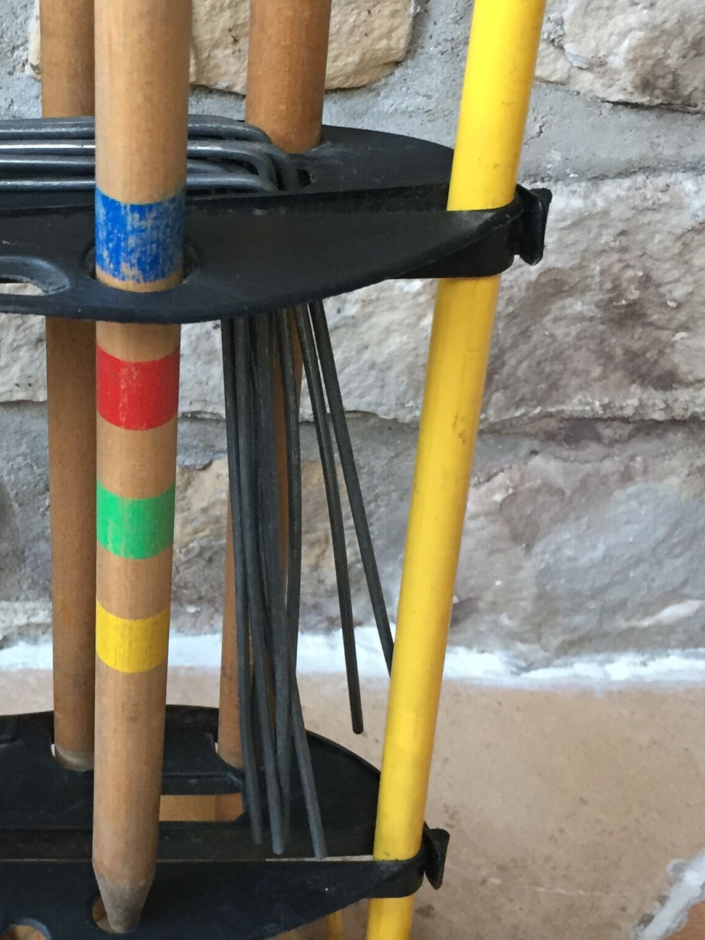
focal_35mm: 62
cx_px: 37
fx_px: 1684
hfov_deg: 22.9
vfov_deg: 31.2
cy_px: 456
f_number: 2.2
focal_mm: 4.15
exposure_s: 1/33
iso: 200
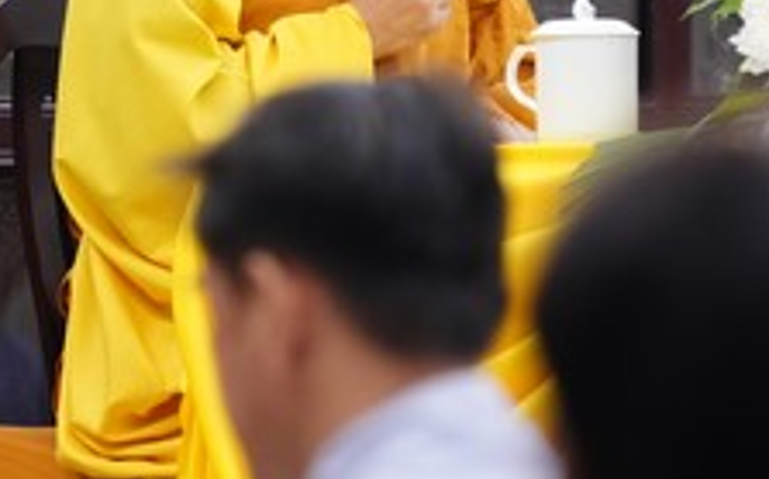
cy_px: 50
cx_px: 422
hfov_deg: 4.7
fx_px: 9319
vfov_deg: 2.9
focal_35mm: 445
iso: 2500
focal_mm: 150
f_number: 2.8
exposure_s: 1/80
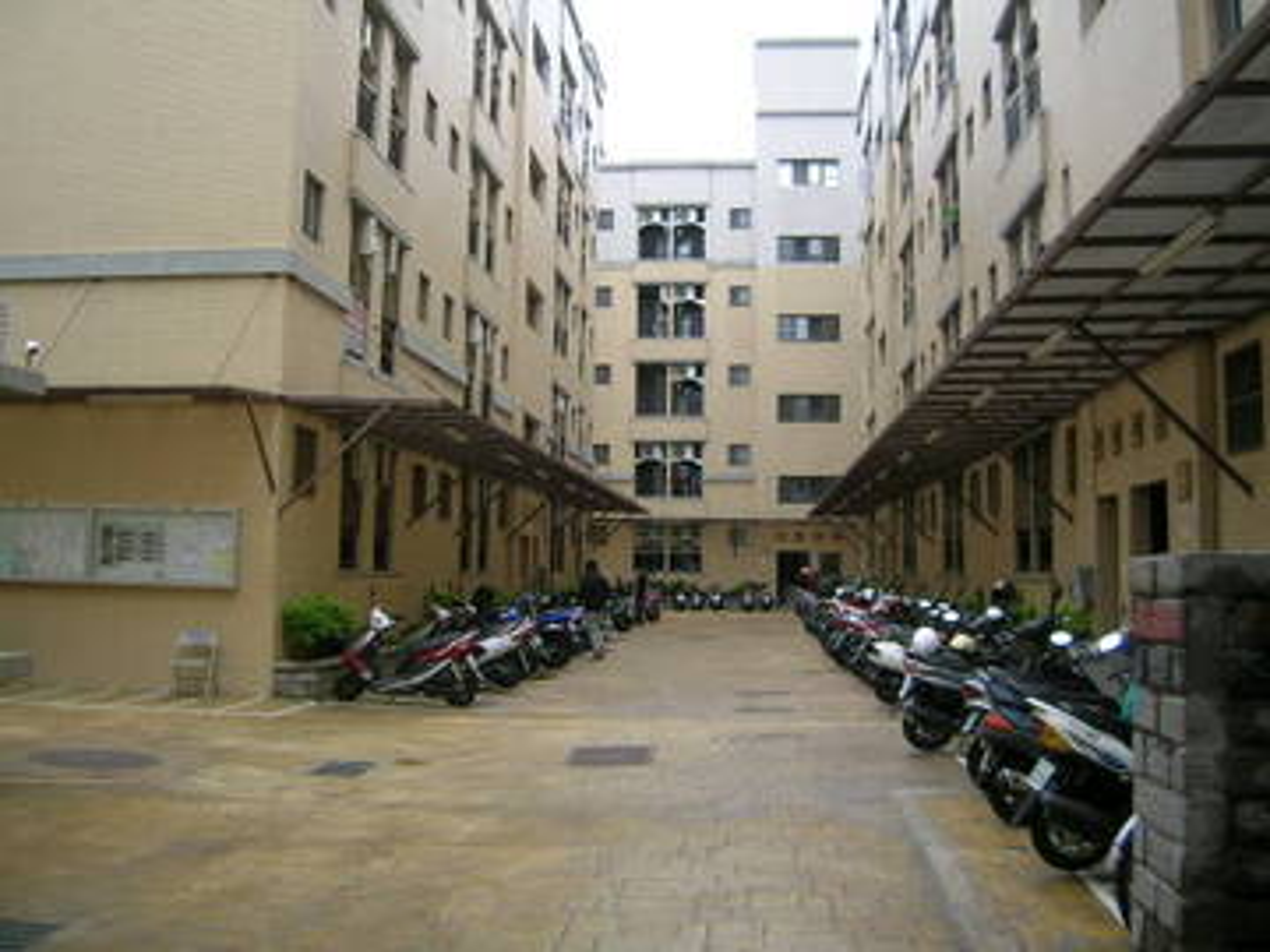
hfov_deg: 52.6
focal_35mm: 35
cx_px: 635
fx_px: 1284
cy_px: 476
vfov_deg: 40.7
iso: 50
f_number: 2.8
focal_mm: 5.4
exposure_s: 1/104
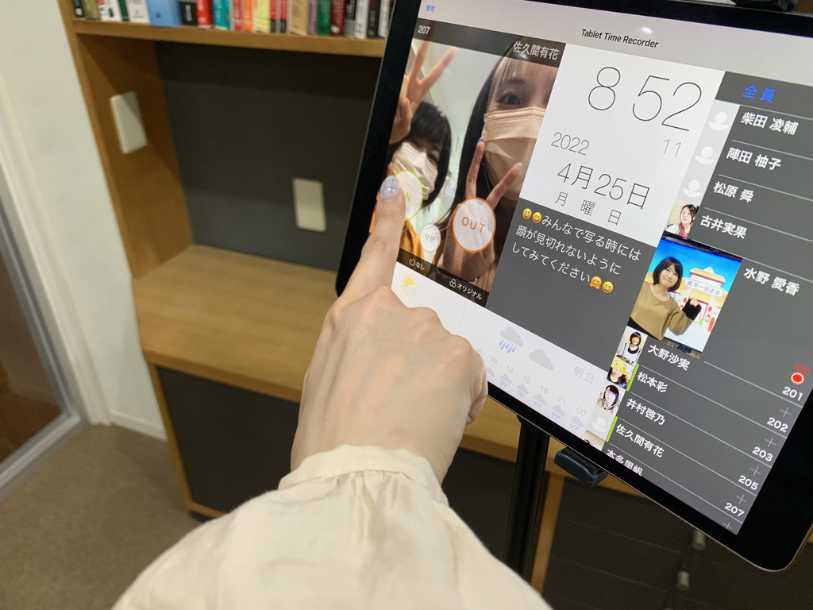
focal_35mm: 26
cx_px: 406
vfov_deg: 53.1
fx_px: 611
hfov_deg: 67.3
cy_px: 305
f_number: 1.8
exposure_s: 1/65
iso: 100
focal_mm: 4.25
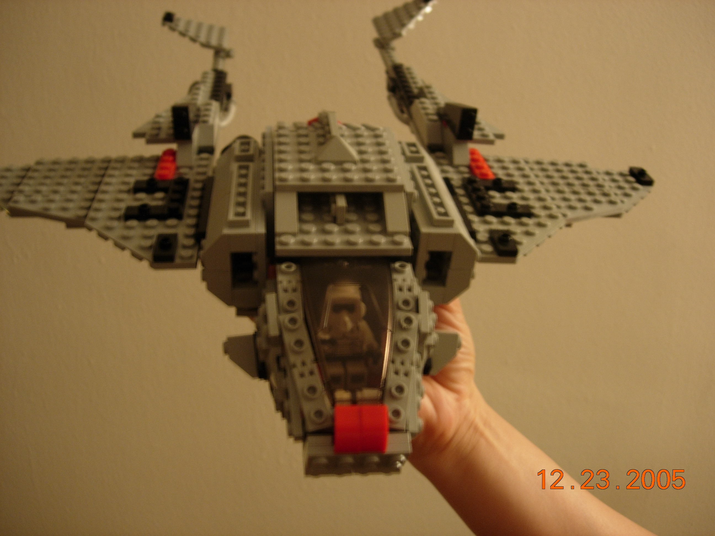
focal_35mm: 38
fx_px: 785
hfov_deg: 49.0
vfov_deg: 37.7
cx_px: 358
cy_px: 268
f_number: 2.8
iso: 64
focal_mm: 7.8
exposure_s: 1/4.8
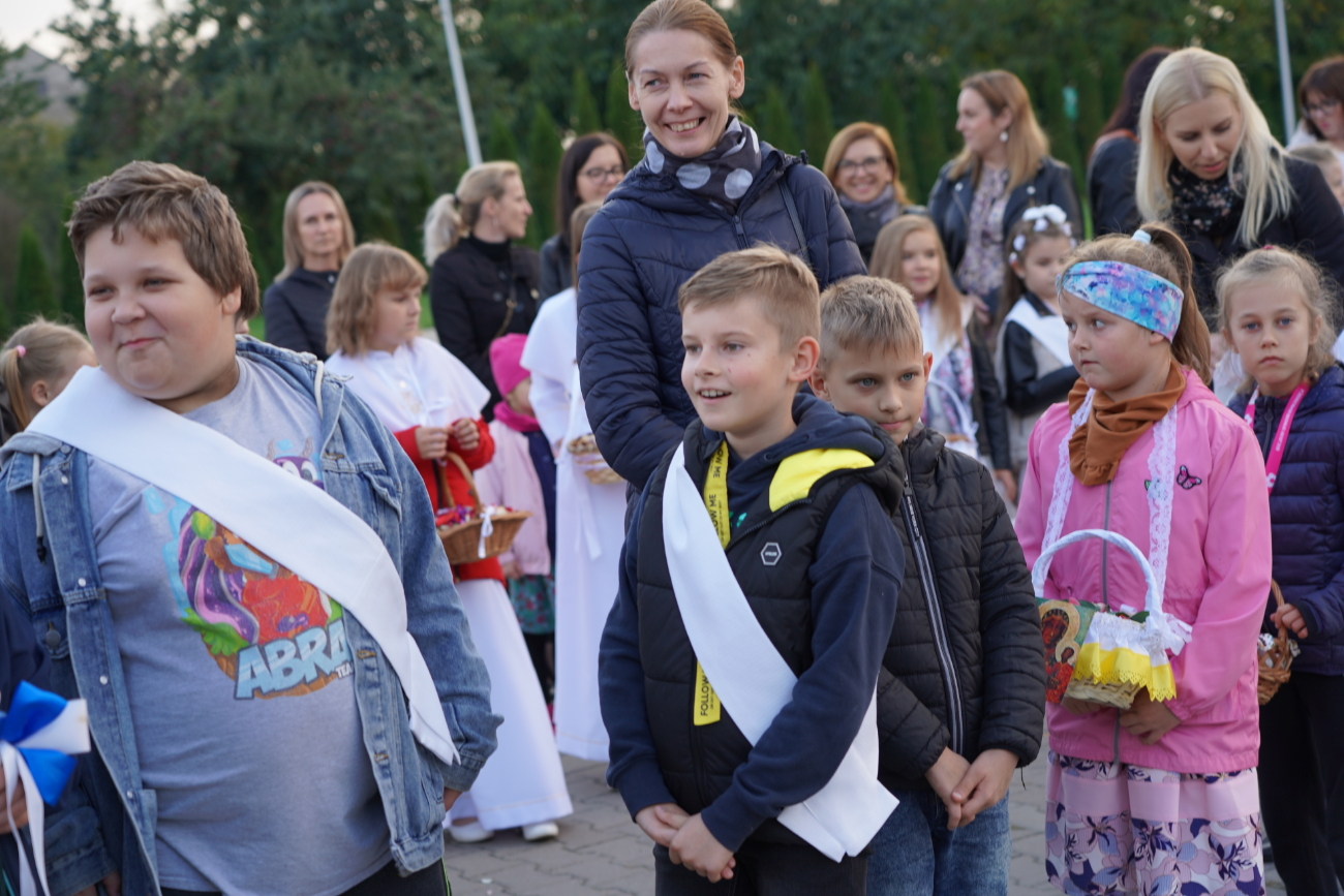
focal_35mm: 65
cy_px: 448
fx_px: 2427
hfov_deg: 31.0
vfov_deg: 20.9
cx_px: 672
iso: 125
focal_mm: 65
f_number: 4
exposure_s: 1/160
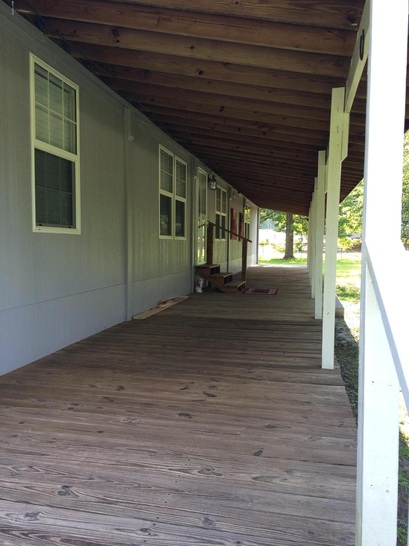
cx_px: 204
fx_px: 457
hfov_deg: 48.2
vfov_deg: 61.7
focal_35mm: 29
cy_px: 273
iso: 32
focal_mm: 4.15
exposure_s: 1/120
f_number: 2.2
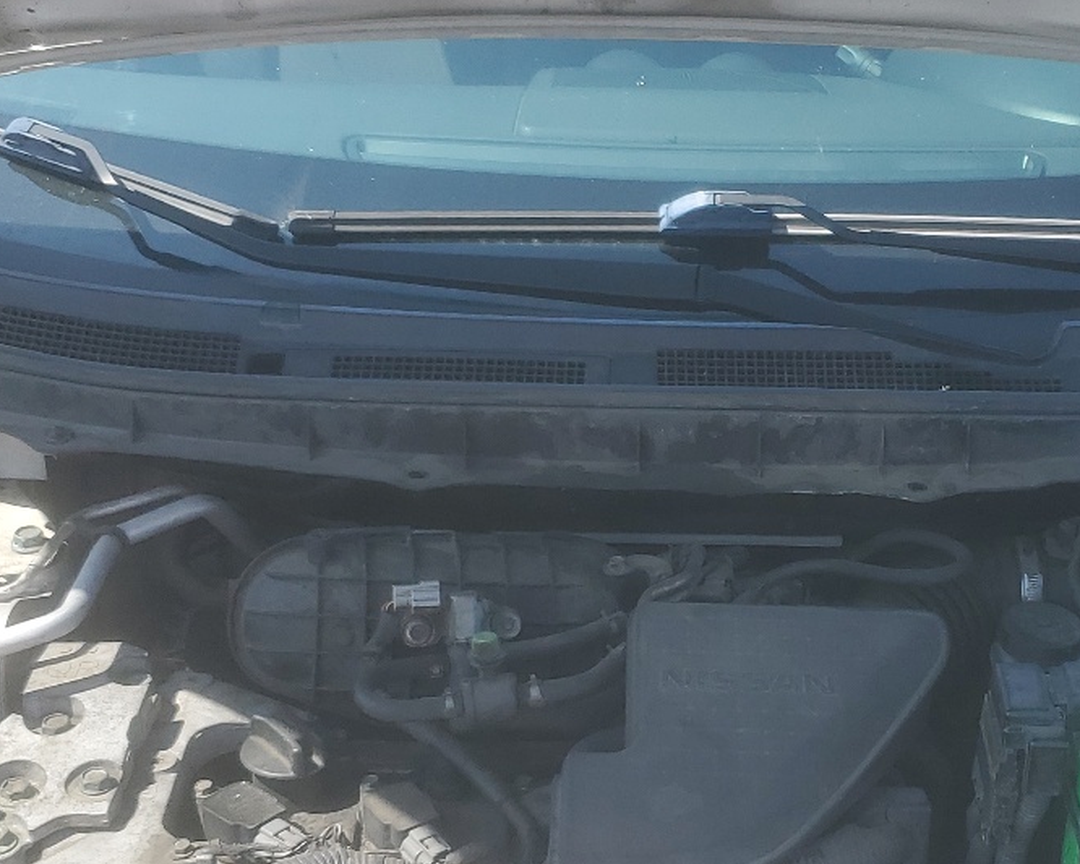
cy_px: 577
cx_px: 756
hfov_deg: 30.6
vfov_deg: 24.9
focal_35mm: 61
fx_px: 1950
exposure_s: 1/1111
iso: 50
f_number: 1.5
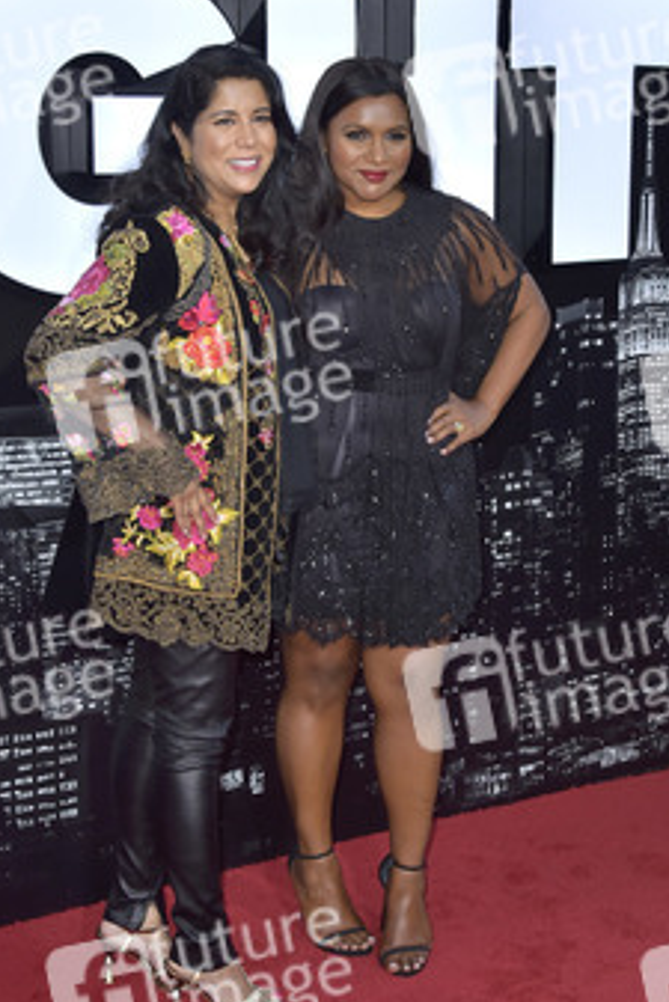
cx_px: 287
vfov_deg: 35.0
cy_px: 532
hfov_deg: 23.8
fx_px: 1587
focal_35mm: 57
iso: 500
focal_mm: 48
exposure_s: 1/250
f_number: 7.1
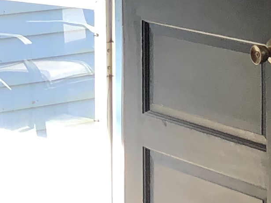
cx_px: 246
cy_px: -138
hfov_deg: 10.7
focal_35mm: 183
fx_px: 1433
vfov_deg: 7.9
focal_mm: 3.99
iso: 50
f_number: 1.8
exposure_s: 1/120
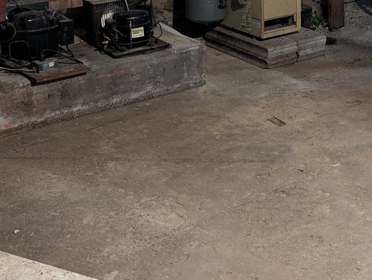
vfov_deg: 21.7
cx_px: 388
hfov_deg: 27.7
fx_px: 700
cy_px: -14
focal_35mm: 65
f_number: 1.85
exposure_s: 1/24
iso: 295
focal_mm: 6.81
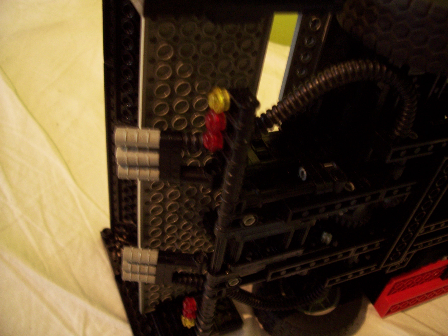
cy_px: 168
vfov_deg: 41.8
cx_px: 224
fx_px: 440
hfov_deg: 53.9
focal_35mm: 34
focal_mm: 5.6
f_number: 2.7
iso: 160
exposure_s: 1/8
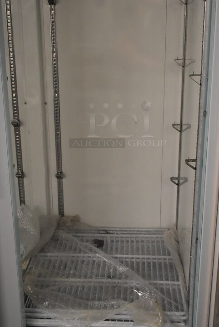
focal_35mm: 44
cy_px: 124
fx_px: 398
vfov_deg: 44.5
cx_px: 120
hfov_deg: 30.8
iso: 2200
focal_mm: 23
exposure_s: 1/125
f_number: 3.8
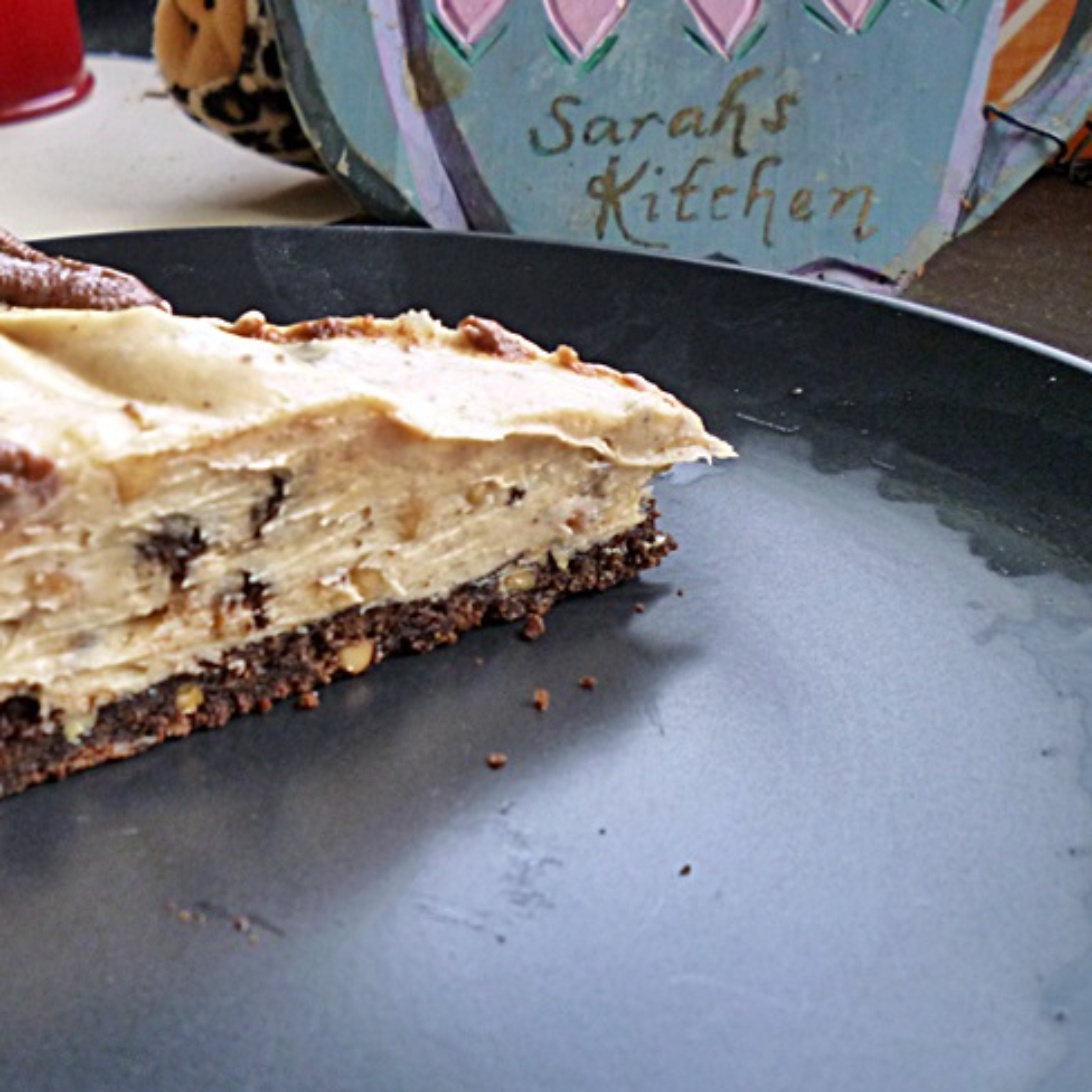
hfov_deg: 38.8
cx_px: 251
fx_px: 1499
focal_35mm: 42
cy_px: 593
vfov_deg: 40.0
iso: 200
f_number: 3.3
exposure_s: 1/30
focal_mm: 5.2
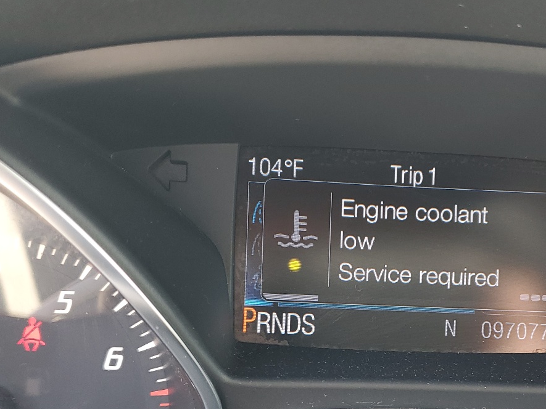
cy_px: 274
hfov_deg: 39.8
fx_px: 741
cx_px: 376
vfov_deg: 30.6
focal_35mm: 47
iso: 51
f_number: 1.5
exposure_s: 1/60.2
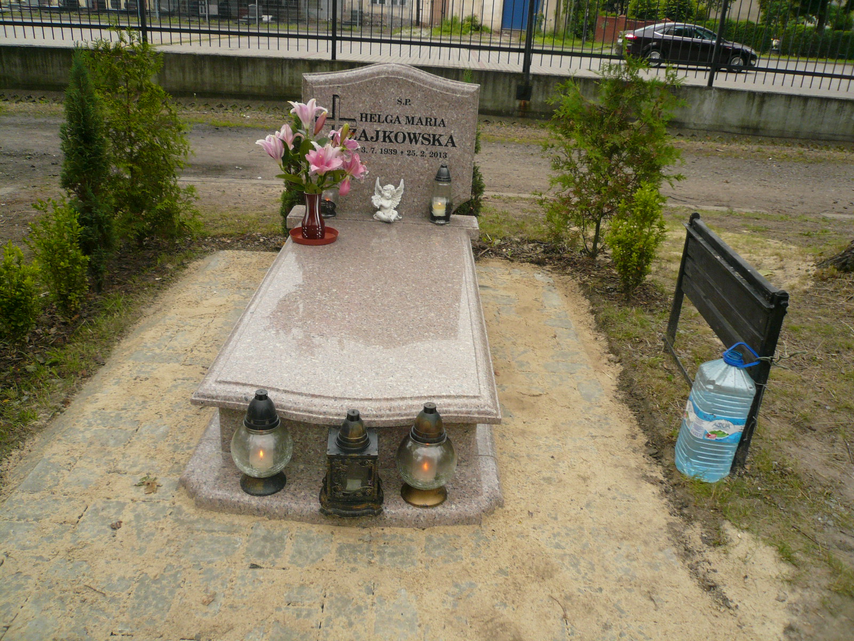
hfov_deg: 63.4
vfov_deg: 49.7
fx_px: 691
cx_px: 427
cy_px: 320
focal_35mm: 28
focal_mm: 4.6
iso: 100
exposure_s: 1/320
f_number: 2.8
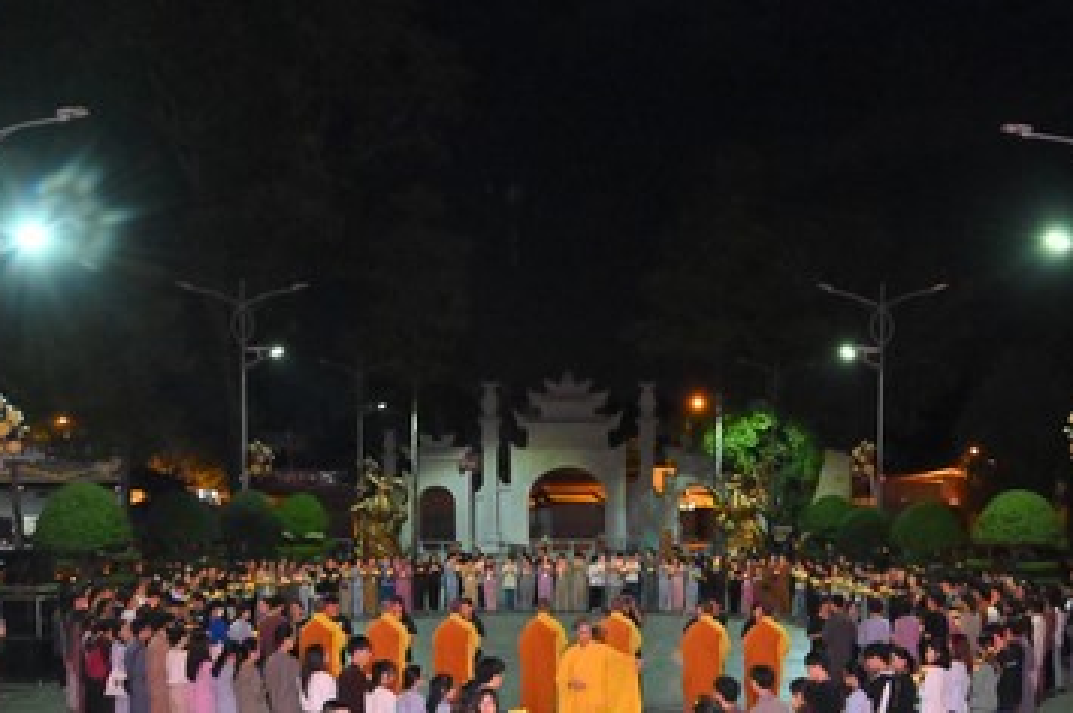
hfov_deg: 44.5
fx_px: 1310
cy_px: 604
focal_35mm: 44
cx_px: 601
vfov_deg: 29.5
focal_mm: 24
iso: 5000
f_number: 5.6
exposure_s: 1/30
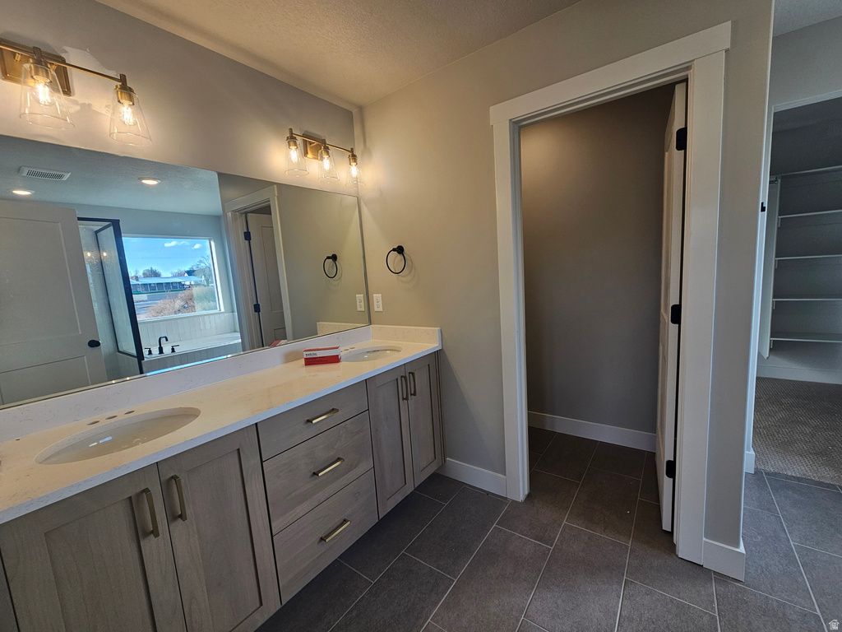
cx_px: 421
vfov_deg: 89.9
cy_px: 316
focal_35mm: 13
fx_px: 316
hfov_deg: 106.2
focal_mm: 2.2
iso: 50
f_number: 2.2
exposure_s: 1/129
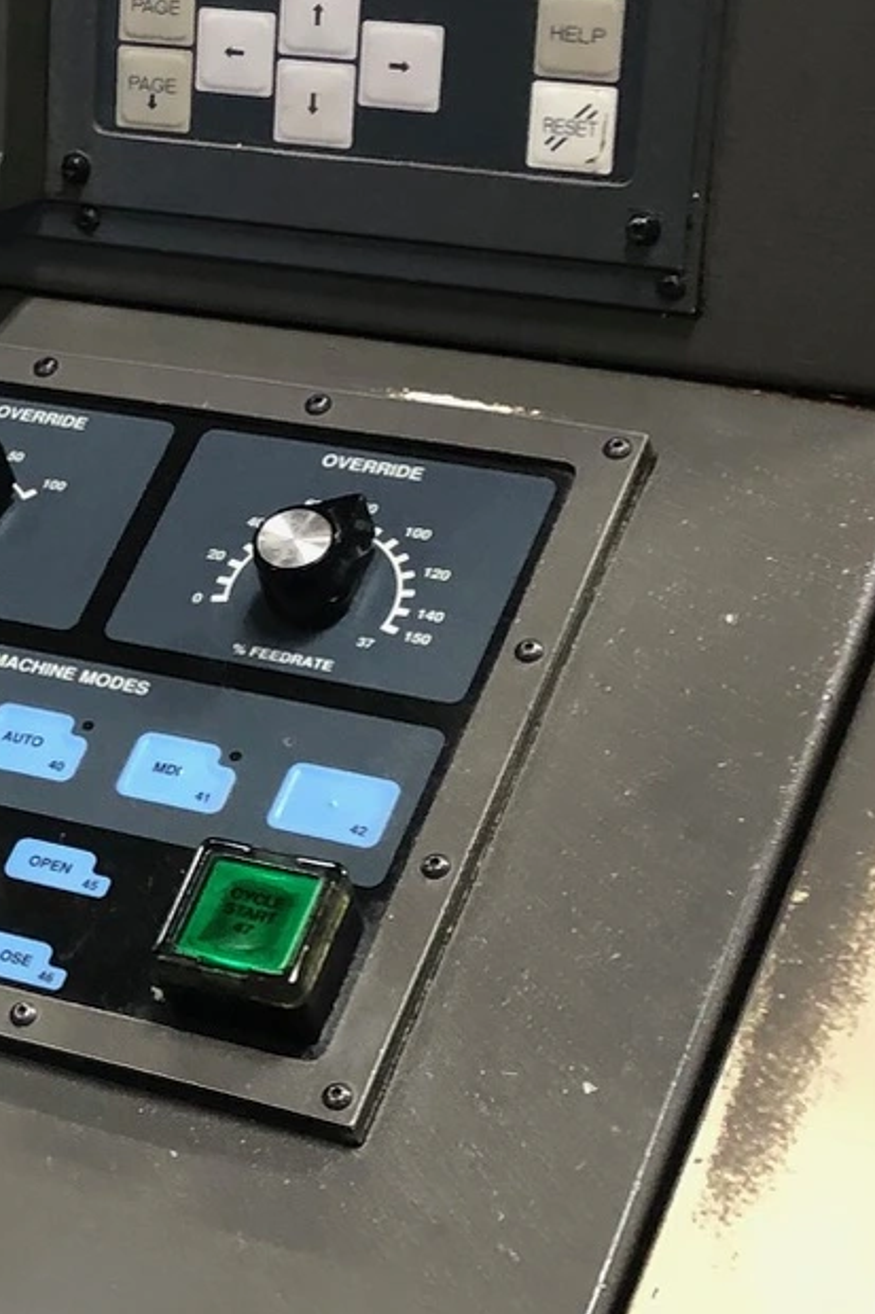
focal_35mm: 94
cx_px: -326
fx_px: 3429
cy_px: 824
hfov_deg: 13.9
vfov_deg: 21.6
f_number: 1.8
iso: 40
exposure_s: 1/30
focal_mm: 4
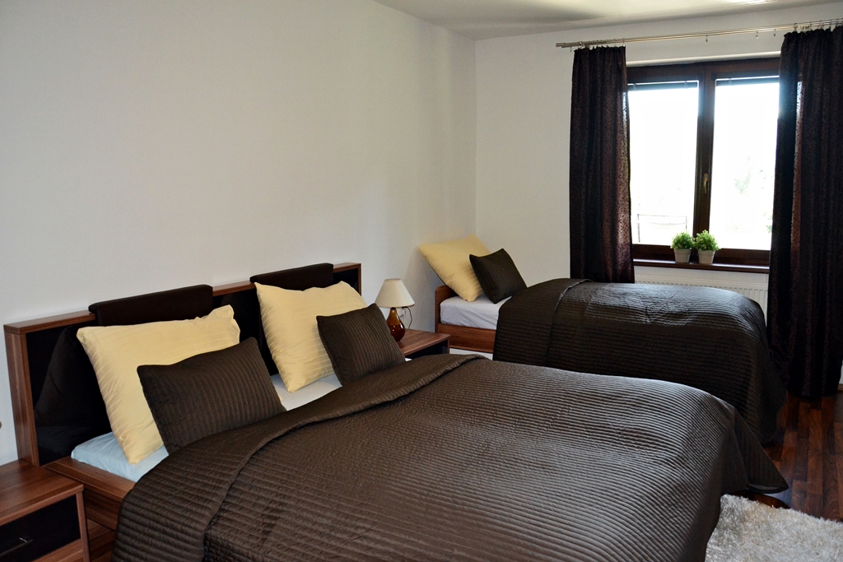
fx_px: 632
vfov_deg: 47.9
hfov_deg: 67.4
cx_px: 422
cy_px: 281
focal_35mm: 27
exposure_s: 1/160
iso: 1600
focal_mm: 18
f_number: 3.5
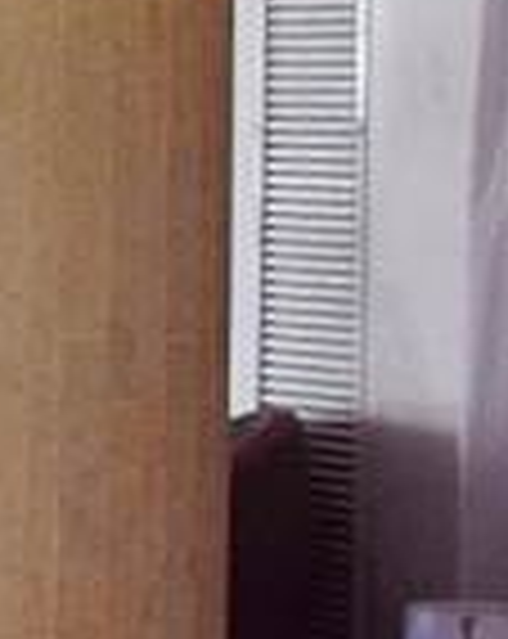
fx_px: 5392
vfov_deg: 6.7
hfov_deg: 4.3
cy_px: -115
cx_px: -2423
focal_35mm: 286
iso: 400
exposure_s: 1/100
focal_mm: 18
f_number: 5
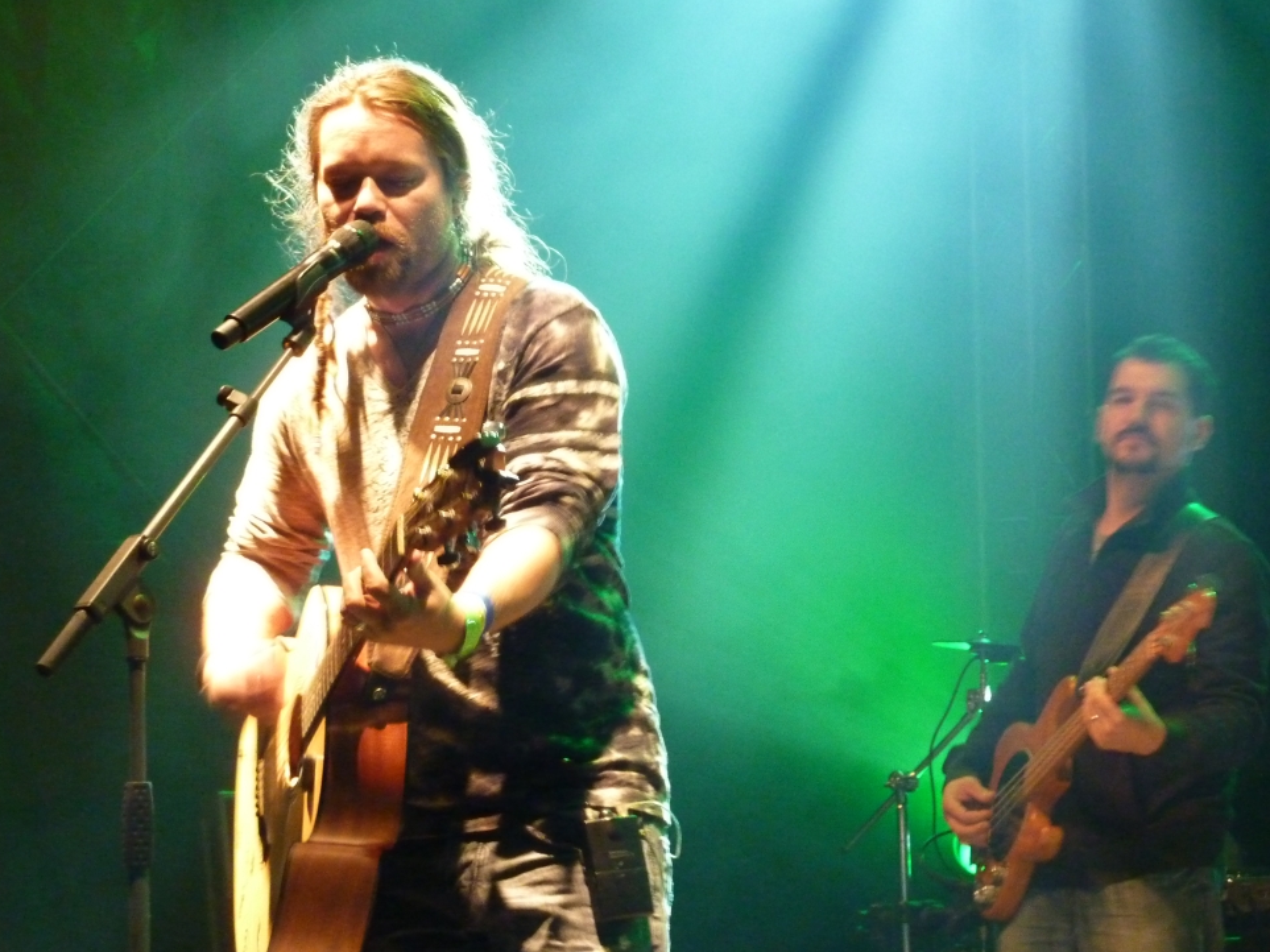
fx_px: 3962
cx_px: 653
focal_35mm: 108
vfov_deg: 13.7
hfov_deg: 18.2
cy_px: 484
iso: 800
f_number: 4.3
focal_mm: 17
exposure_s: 1/15
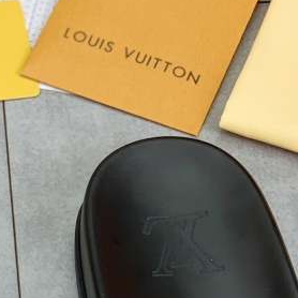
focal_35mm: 238
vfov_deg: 7.3
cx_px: -15
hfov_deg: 7.3
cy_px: 328
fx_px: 2318
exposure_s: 1/100
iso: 25
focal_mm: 6
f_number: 2.4
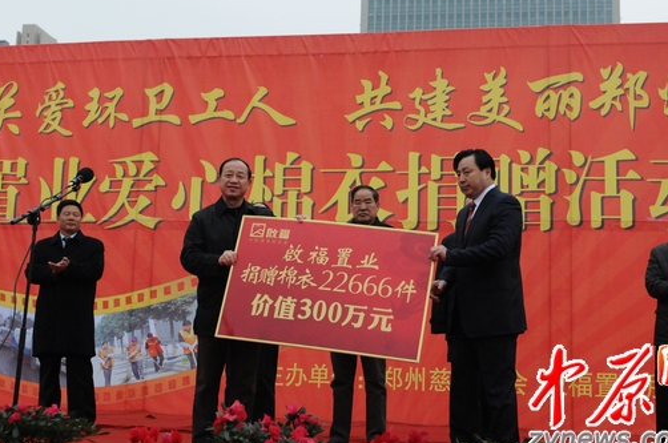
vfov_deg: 29.1
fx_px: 852
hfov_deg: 42.8
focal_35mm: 46
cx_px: 353
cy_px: 223
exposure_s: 1/3200
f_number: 4
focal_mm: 28
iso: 2000
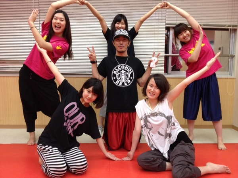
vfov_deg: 40.7
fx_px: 241
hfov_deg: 52.6
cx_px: 119
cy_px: 89
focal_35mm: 35
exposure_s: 1/20
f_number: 2.4
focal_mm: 4.28
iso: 64
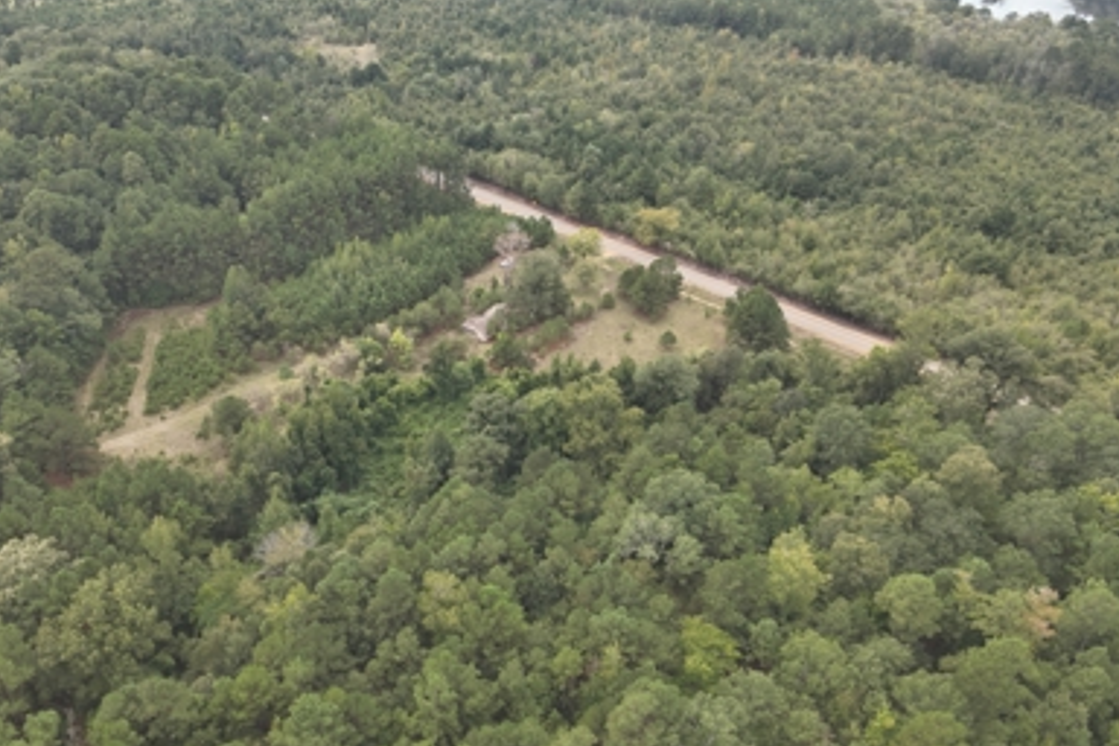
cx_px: 545
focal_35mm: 26
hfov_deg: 69.4
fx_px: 808
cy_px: 356
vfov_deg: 49.5
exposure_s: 1/350
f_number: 2.8
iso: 110
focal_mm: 4.4
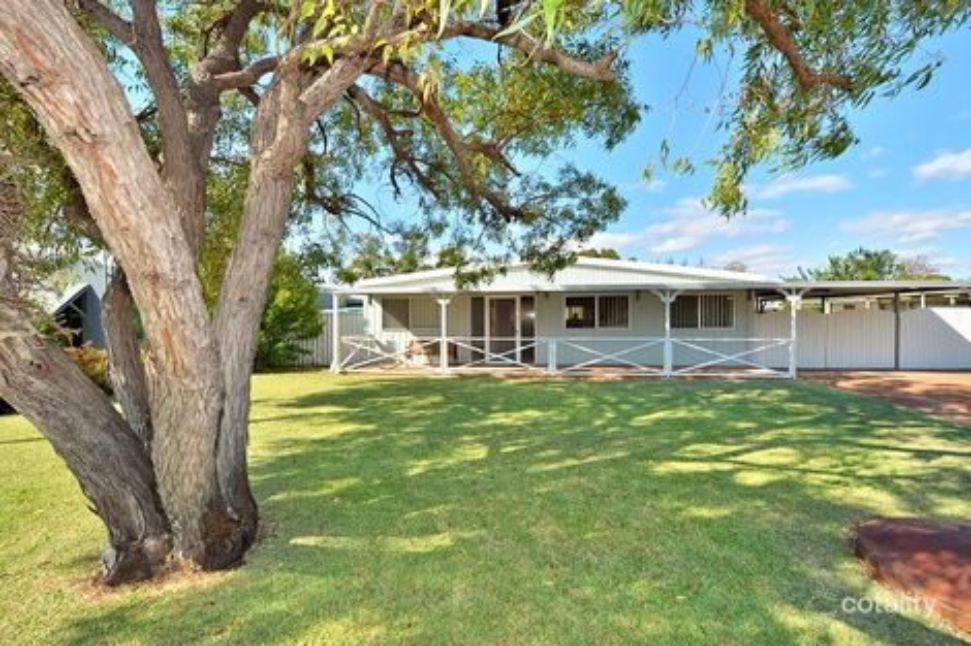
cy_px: 323
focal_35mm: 14
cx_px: 486
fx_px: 377
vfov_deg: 81.2
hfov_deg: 104.3
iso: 100
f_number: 8
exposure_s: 1/250
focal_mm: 14
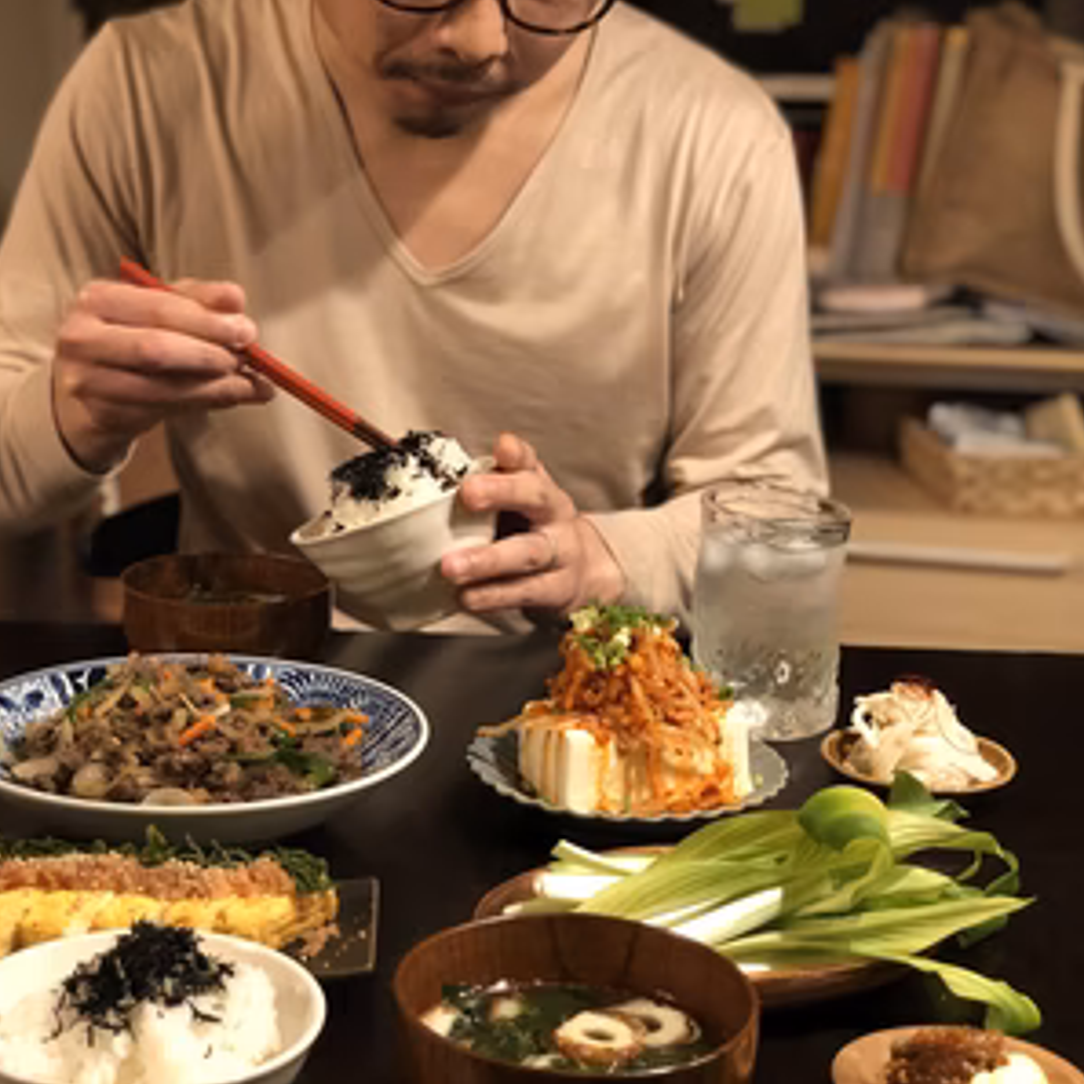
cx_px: 412
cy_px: 540
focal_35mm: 62
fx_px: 2197
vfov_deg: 27.7
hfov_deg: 27.6
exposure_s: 1/20
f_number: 2.4
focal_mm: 6
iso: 160
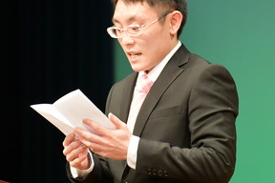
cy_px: 87
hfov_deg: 2.7
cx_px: 146
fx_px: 5729
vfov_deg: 1.8
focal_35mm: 750
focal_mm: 300
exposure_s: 1/125
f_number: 5.6
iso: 4500
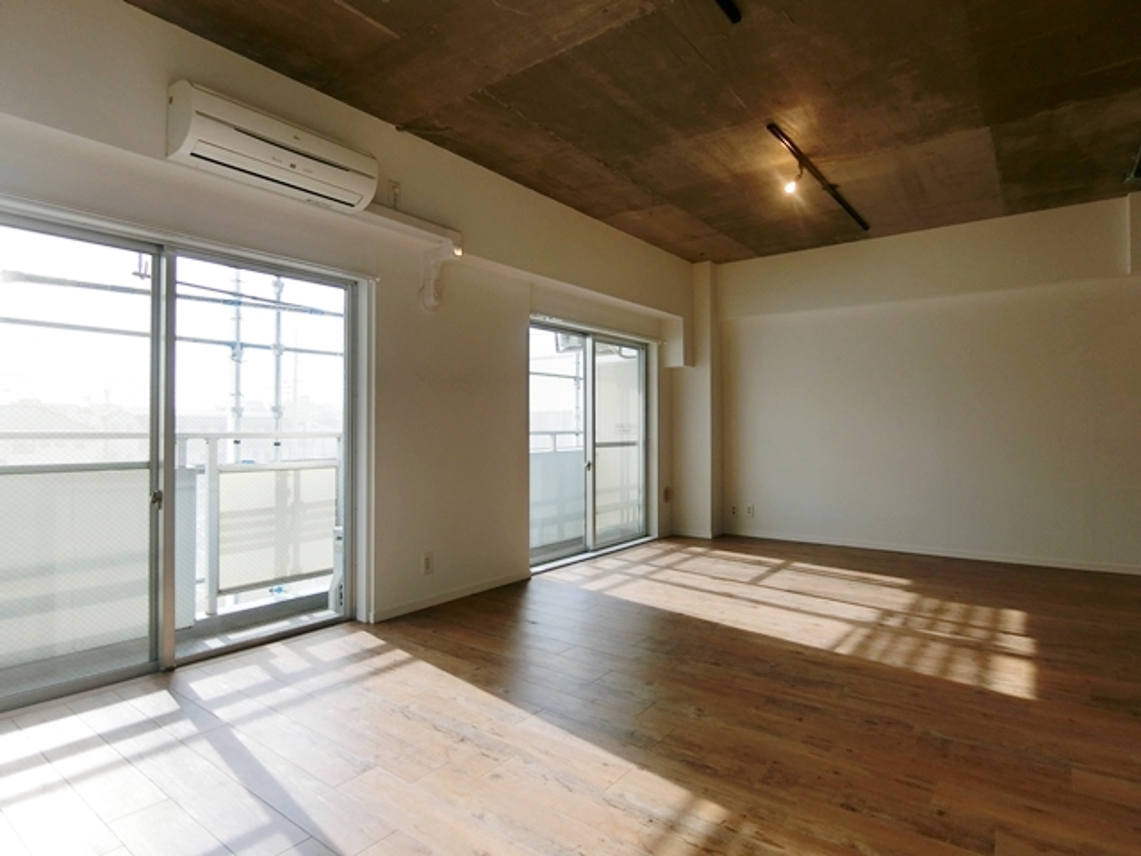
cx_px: 570
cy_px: 428
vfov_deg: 68.7
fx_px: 626
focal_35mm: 19
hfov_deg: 84.7
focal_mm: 4.06
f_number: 2.7
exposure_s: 1/400
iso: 80
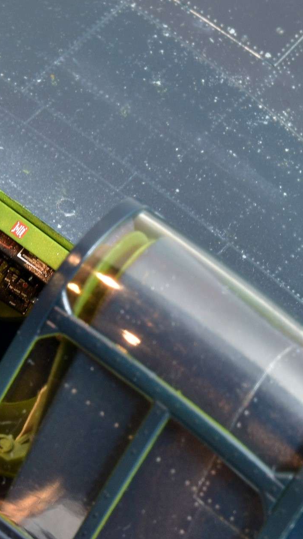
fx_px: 1357
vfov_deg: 22.5
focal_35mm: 95
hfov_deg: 12.4
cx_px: -85
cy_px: 268
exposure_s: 6
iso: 64
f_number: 25
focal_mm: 60
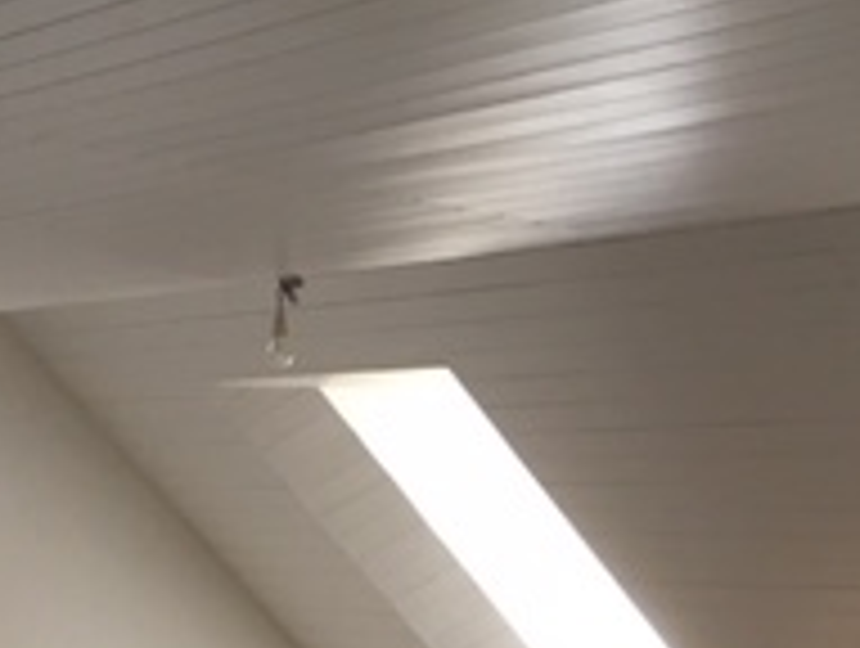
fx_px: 2414
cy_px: 842
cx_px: 396
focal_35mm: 97
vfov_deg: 14.6
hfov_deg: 20.2
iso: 100
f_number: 2.2
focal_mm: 4.15
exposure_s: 1/33
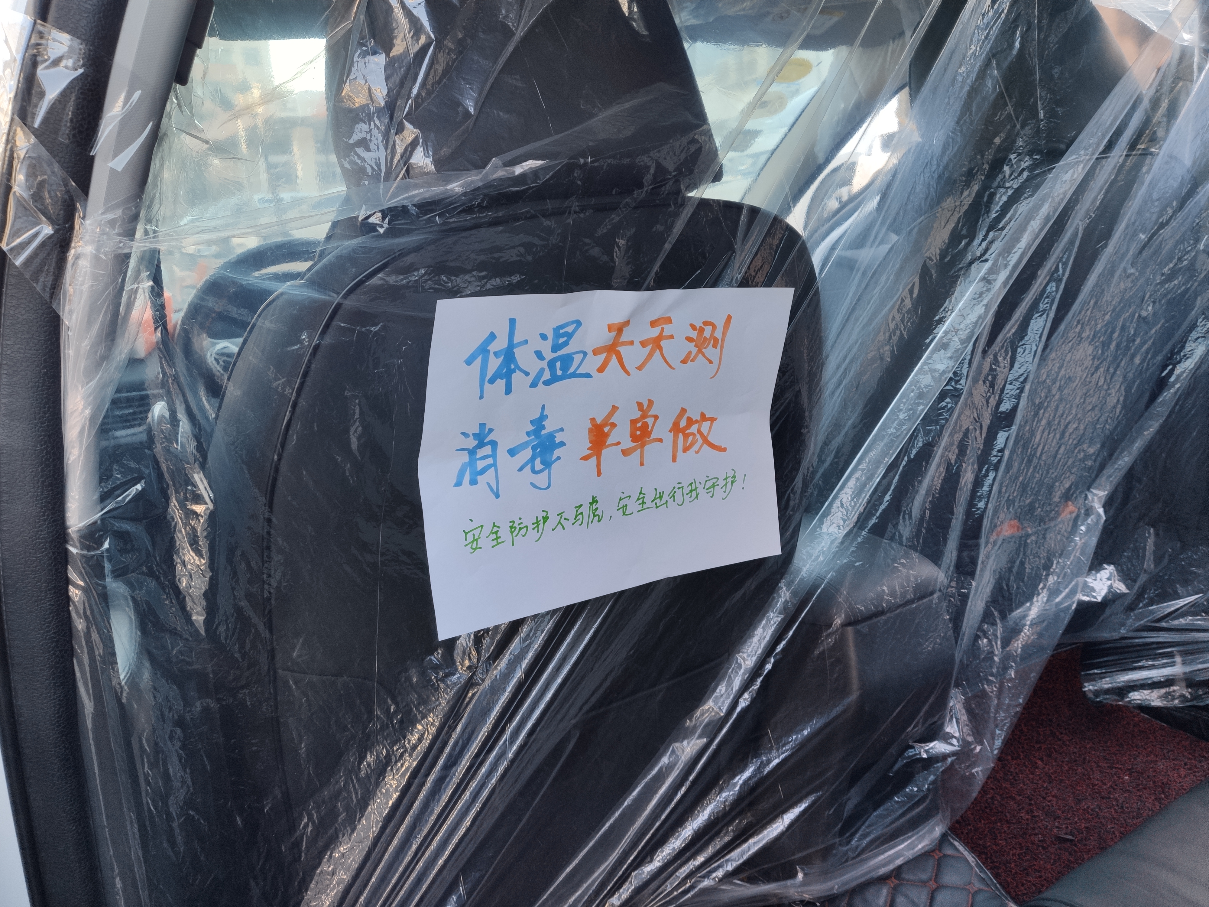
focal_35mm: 27
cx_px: 604
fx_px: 943
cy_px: 454
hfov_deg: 65.3
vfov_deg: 51.4
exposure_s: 1/141
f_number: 1.75
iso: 112
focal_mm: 4.75
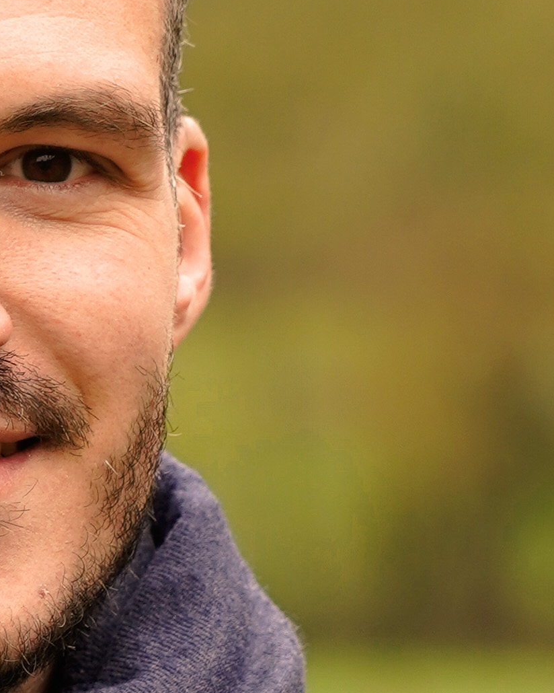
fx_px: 11539
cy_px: 657
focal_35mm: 563
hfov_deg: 2.7
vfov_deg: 3.4
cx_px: -156
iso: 250
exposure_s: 1/160
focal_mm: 105
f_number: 4
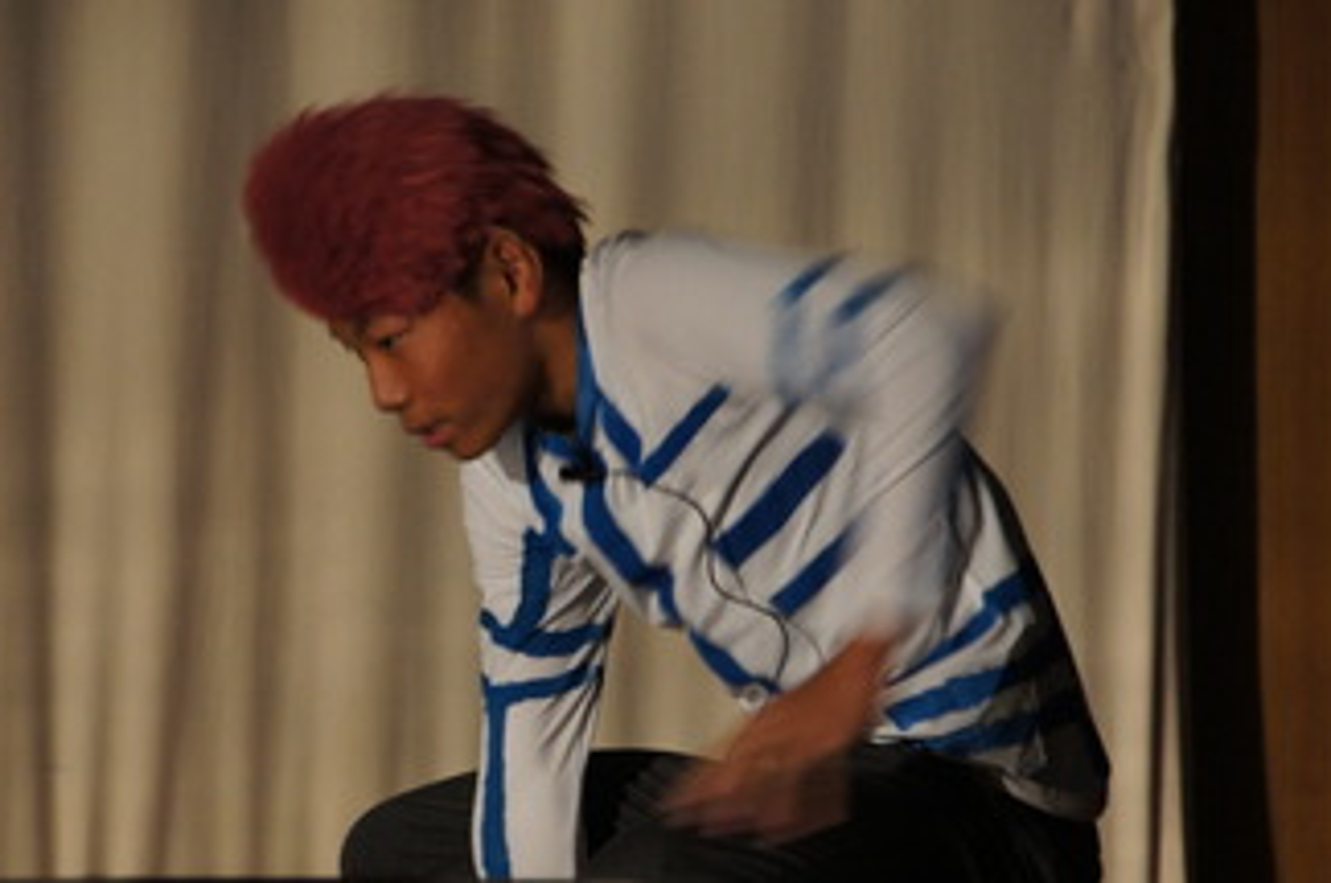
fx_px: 12478
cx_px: 534
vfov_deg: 4.1
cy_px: 622
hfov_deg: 6.1
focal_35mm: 338
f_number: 6.3
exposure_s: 1/25
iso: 1600
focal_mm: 152
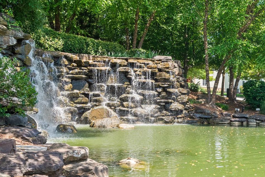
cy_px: 101
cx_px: 183
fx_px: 353
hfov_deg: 40.4
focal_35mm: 48
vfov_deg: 28.1
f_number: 8
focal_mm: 32
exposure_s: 1/320
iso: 640
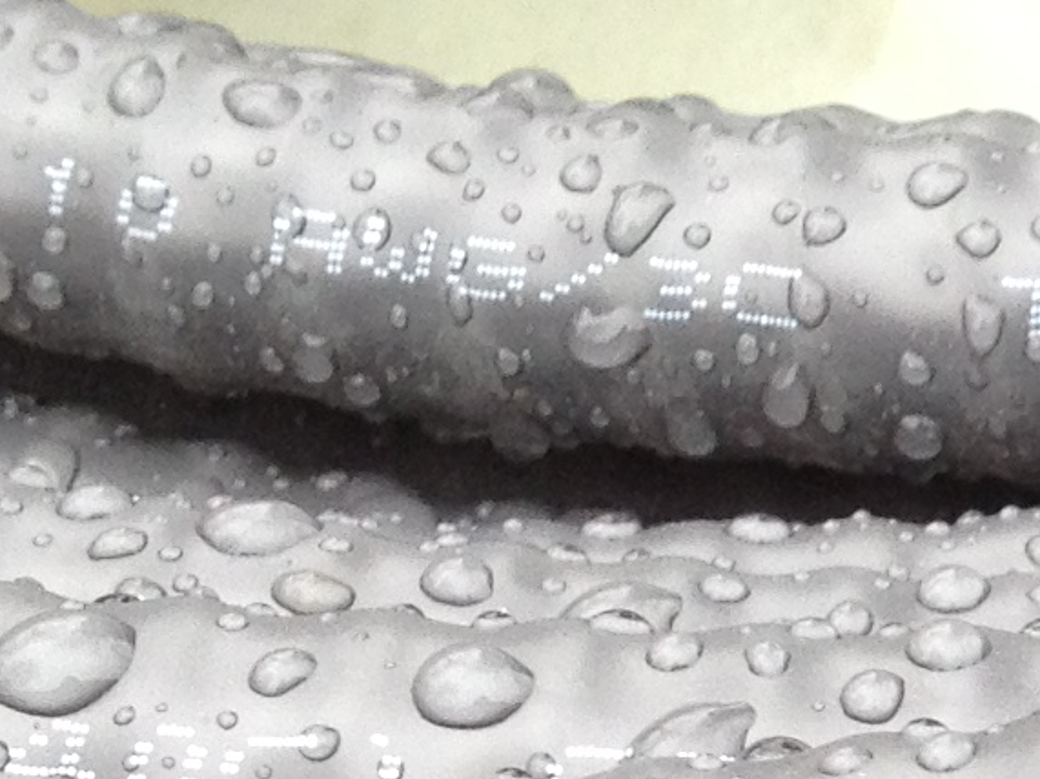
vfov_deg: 7.3
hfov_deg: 9.5
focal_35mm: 200
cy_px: 1138
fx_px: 6008
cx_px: 1778
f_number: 2.4
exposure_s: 1/120
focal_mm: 4.28
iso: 64
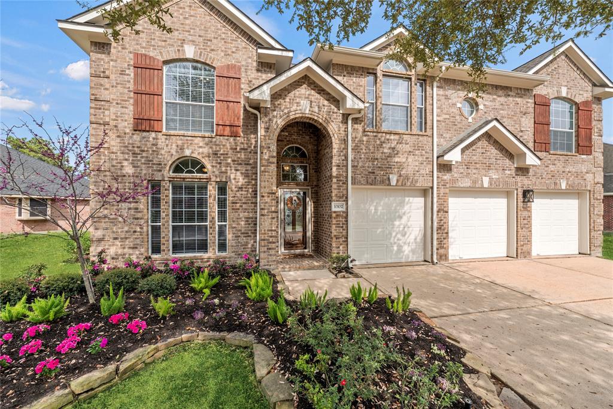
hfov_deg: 104.2
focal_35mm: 14
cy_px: 204
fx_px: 238
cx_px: 306
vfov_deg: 81.2
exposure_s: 1/160
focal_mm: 14
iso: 100
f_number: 8
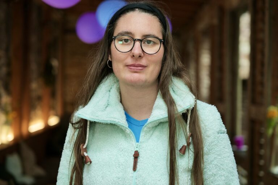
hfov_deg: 28.8
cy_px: 92
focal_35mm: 70
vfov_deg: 19.5
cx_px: 139
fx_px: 541
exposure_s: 1/100
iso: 500
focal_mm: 70
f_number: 2.8
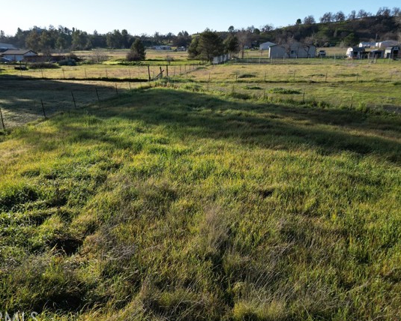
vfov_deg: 51.5
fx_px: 332
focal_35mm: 28
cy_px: 149
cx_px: 179
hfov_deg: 62.1
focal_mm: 6.72
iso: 110
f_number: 1.7
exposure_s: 1/2000
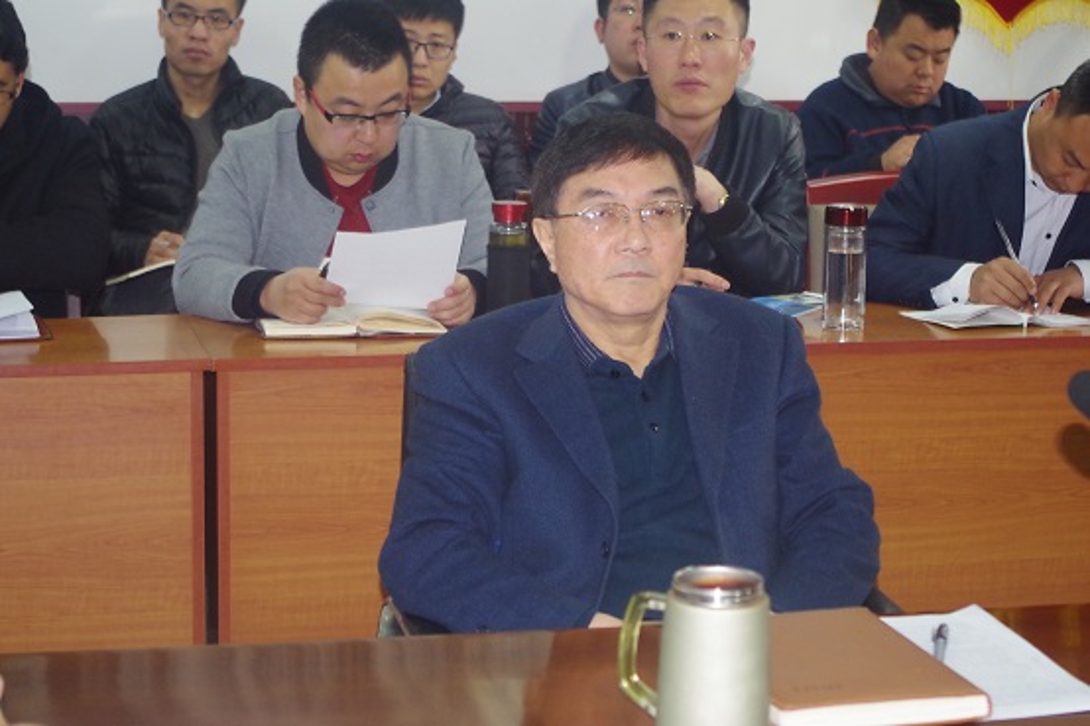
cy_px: 363
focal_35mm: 82
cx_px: 545
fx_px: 2482
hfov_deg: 24.8
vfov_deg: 16.6
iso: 1600
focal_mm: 55
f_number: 5.6
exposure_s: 1/40
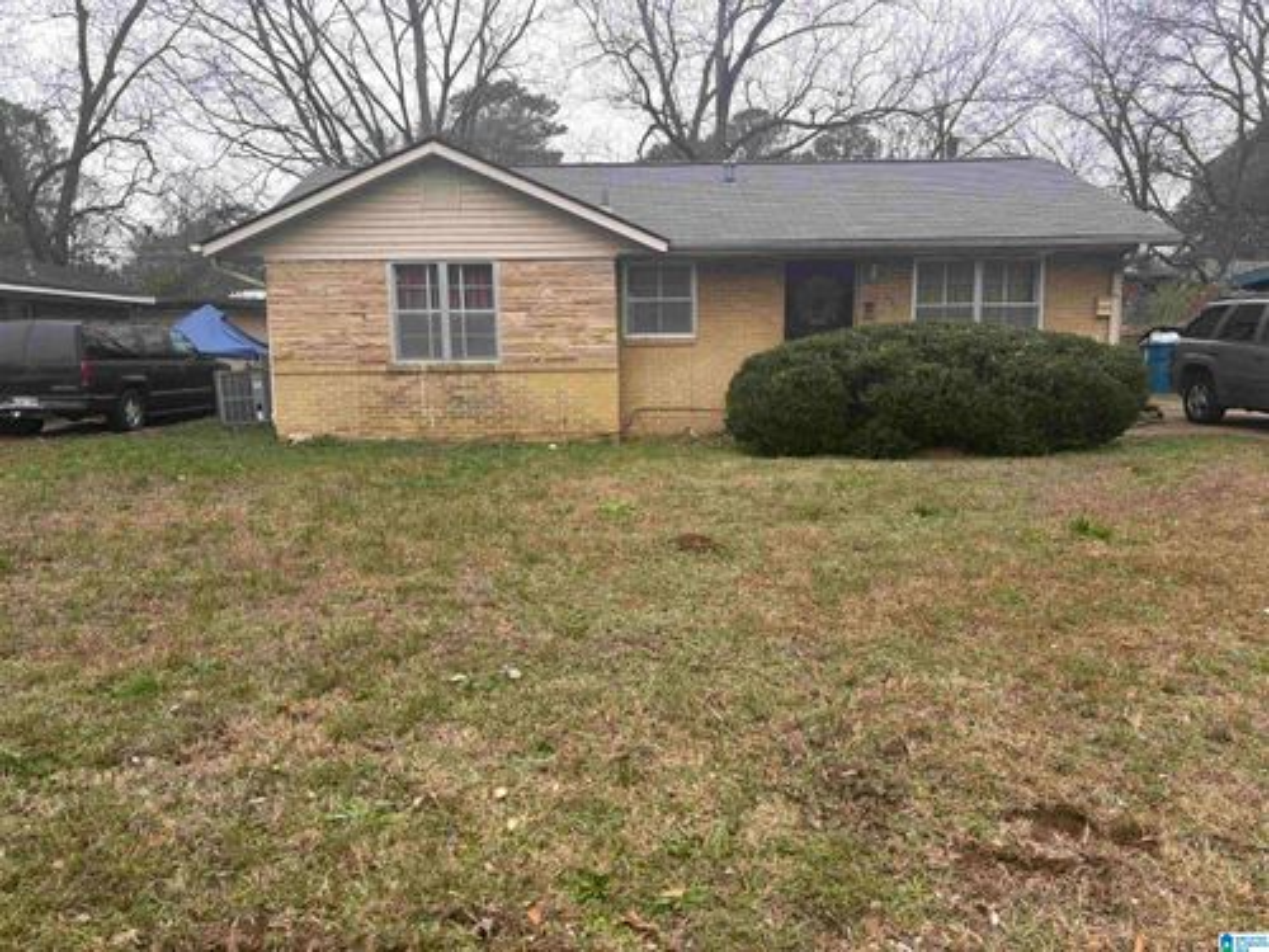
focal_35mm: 26
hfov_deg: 67.3
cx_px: 634
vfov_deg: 53.1
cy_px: 476
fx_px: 953
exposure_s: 1/544
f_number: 1.6
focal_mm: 5.96
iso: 50
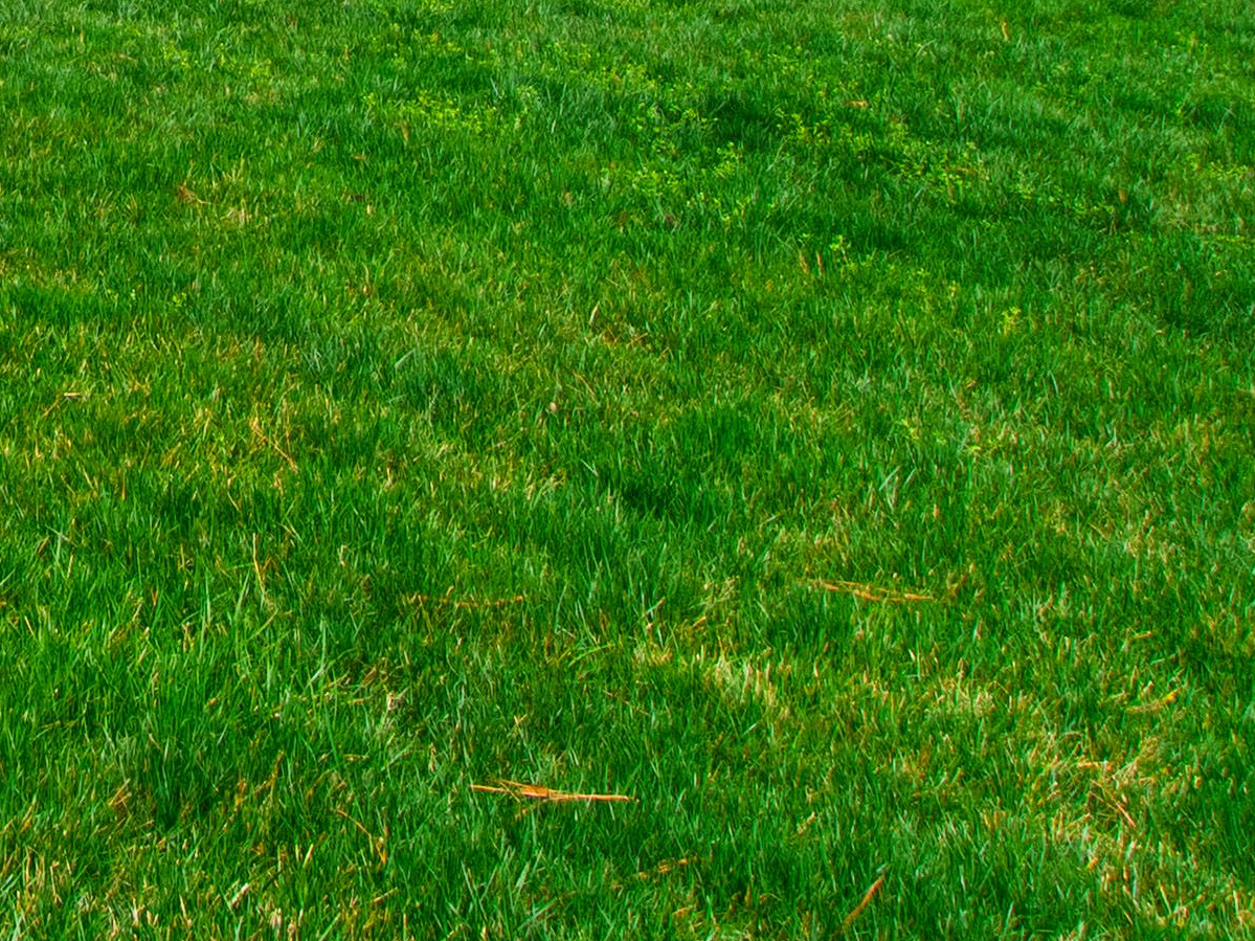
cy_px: -542
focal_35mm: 67
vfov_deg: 18.8
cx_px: -333
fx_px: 2429
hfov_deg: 25.4
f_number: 8
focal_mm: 10
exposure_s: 1/100
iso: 160
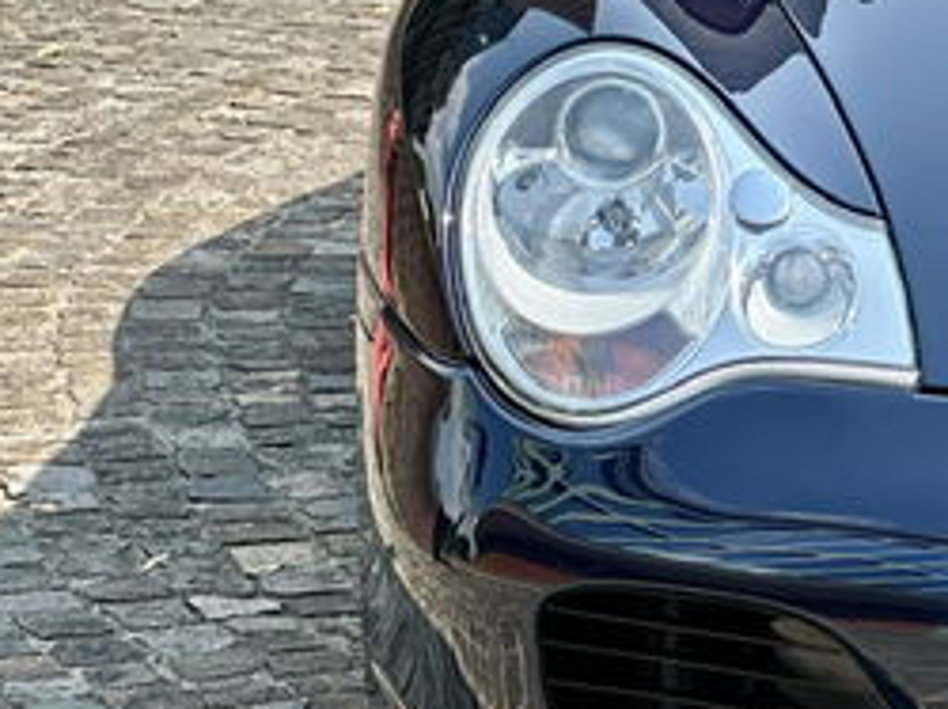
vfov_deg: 6.3
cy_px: 190
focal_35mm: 237
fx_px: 6484
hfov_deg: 8.2
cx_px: 1376
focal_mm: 9
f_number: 2.8
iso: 32
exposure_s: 1/374
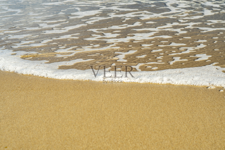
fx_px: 469
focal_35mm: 75
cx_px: 112
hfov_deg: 27.0
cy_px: 75
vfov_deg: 18.2
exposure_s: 1/320
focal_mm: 50
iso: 100
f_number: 5.6
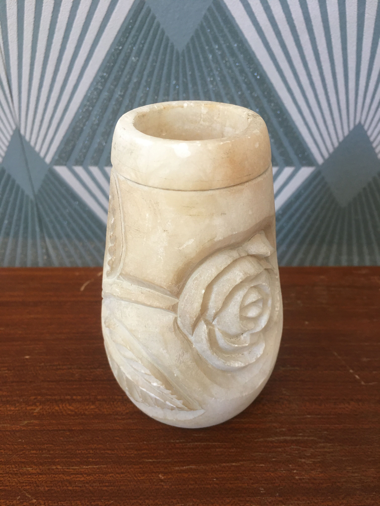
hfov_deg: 48.2
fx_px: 424
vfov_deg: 61.7
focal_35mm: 29
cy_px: 253
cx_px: 190
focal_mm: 4.15
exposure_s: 1/33
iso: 125
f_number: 2.2
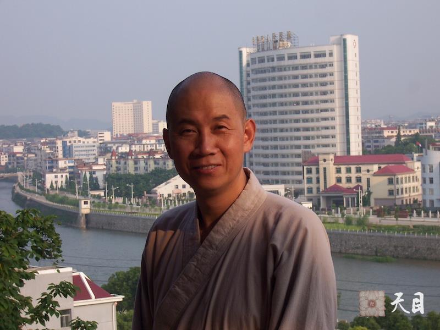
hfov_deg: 18.2
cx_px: 220
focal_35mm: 108
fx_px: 1373
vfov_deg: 13.7
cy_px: 165
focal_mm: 18
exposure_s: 1/250
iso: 80
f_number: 5.6
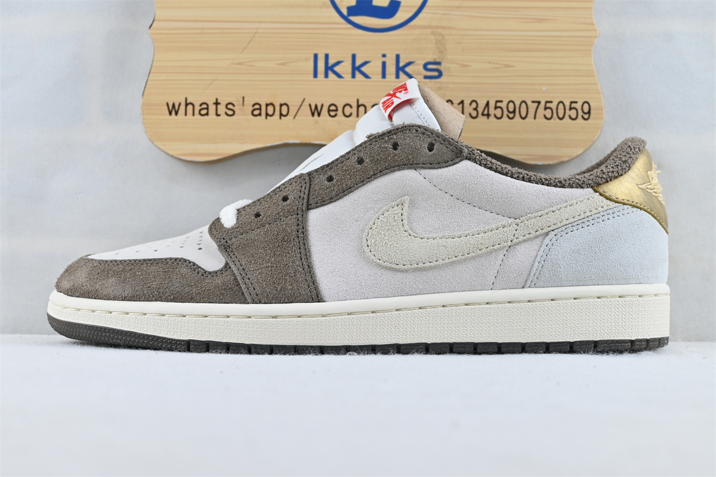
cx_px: 358
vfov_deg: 27.3
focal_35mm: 50
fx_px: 984
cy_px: 238
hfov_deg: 40.0
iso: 100
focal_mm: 33
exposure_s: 1/40
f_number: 5
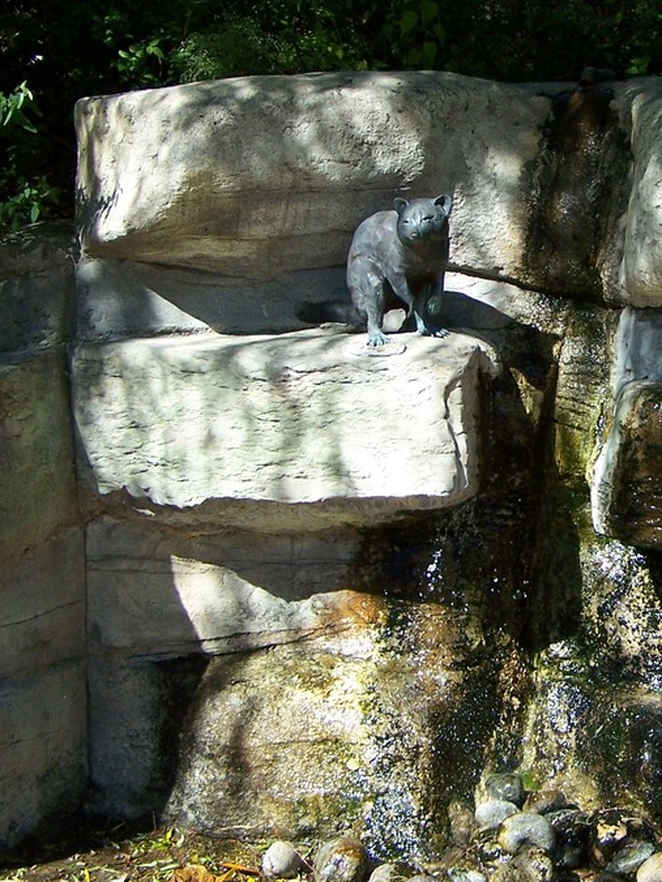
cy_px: 339
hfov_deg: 20.0
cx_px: 609
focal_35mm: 72
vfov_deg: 27.0
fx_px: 1836
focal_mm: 6.3
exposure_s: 1/800
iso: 100
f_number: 2.8
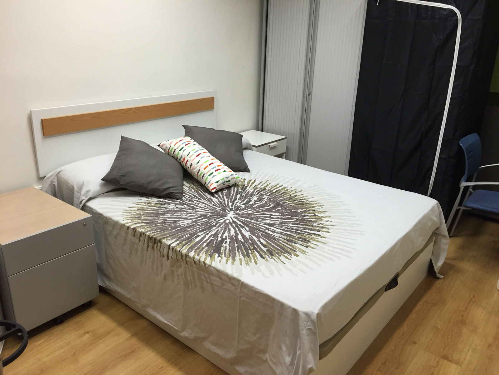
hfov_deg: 61.7
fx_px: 418
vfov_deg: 48.2
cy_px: 188
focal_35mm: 29
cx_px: 250
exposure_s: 1/33
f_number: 2.2
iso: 80
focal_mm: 4.15
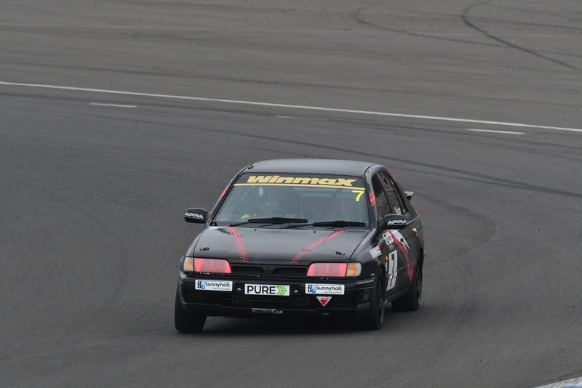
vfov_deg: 1.8
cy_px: 194
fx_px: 12129
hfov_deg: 2.7
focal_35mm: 750
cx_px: 291
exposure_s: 1/640
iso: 640
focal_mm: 500
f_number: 10
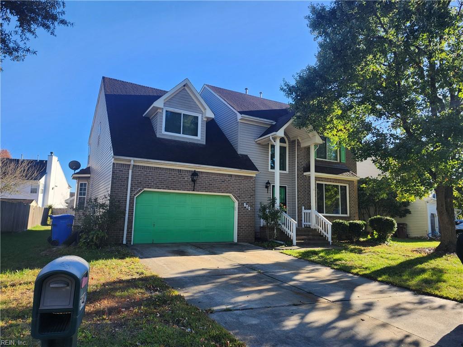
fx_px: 308
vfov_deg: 58.9
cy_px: 174
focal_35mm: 23
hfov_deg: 73.9
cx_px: 232
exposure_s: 1/483
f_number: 1.8
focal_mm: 5.54
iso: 25
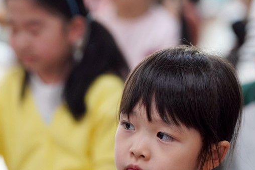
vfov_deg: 5.5
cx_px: 158
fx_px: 1770
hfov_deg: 8.2
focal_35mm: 250
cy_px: 140
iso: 2000
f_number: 4
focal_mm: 141
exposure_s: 1/160
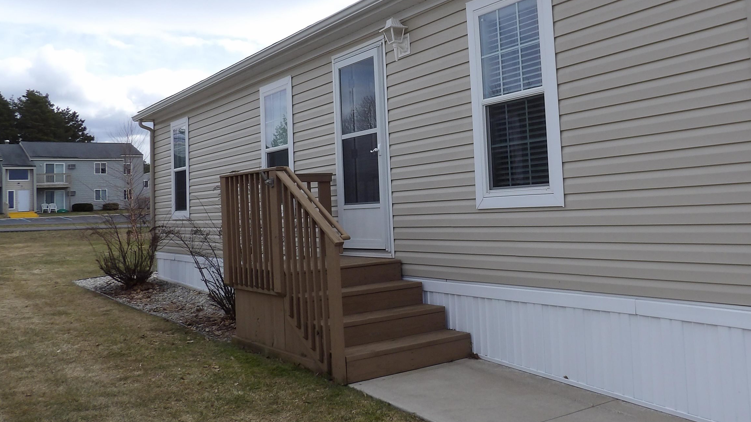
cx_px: 433
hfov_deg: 56.4
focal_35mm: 35
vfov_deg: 33.5
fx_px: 697
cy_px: 154
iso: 100
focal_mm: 4.3
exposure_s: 1/779
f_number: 4.6
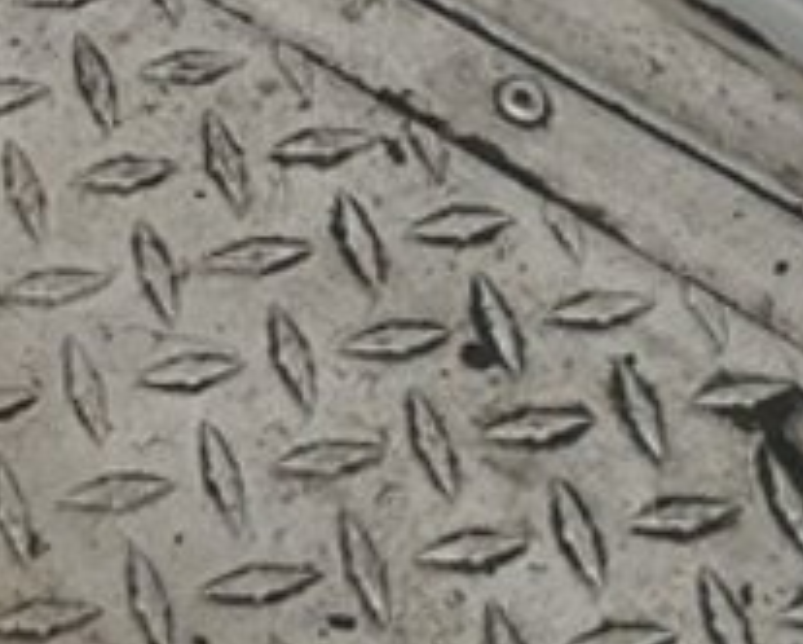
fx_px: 4234
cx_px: -1051
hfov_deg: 9.7
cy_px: -1433
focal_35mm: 178
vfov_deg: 7.4
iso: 335
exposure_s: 1/60
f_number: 1.89
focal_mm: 5.43
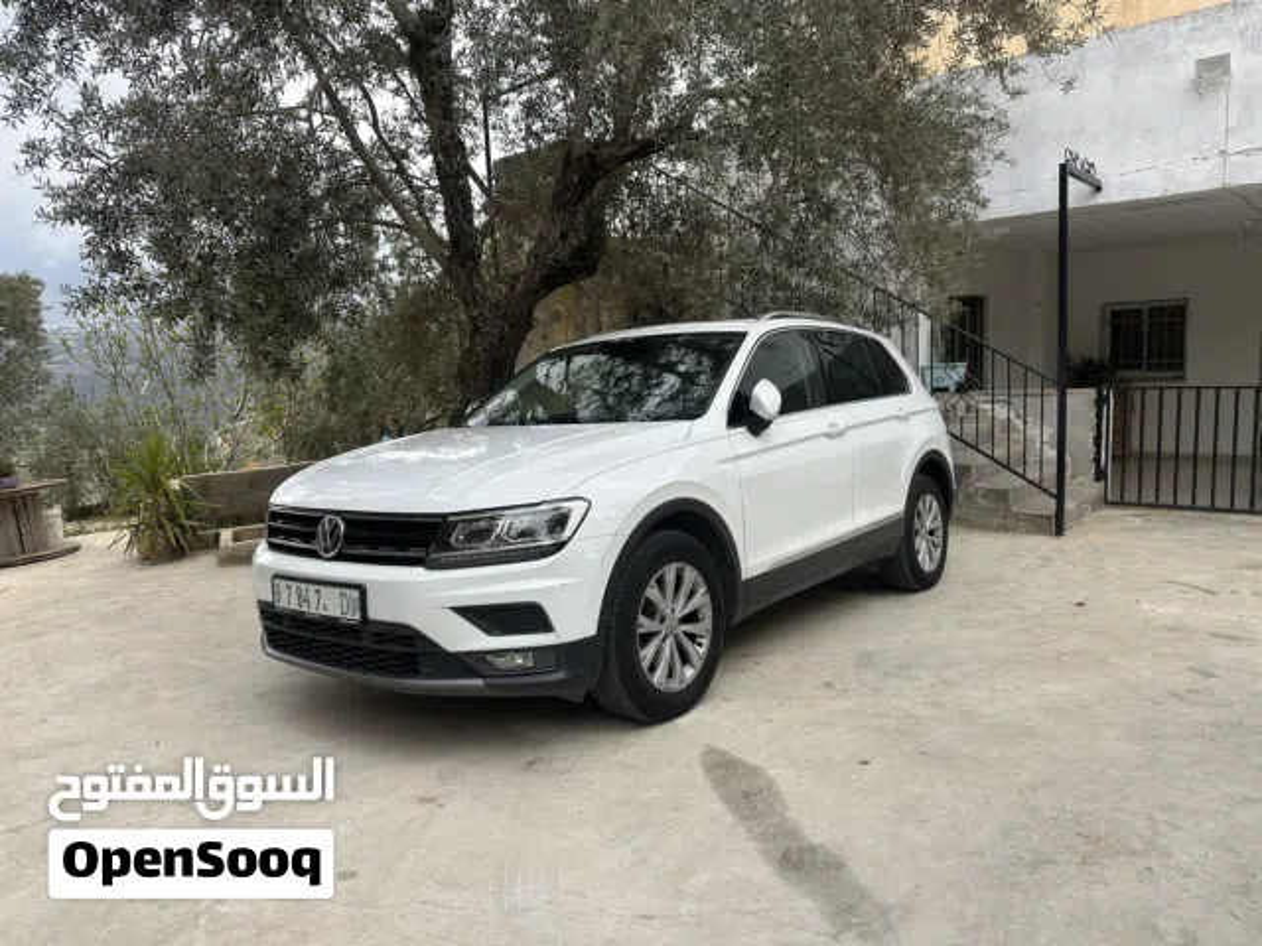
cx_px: 631
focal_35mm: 24
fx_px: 875
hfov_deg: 71.6
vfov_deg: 56.8
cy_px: 473
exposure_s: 1/740
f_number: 1.78
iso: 80
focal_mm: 6.86
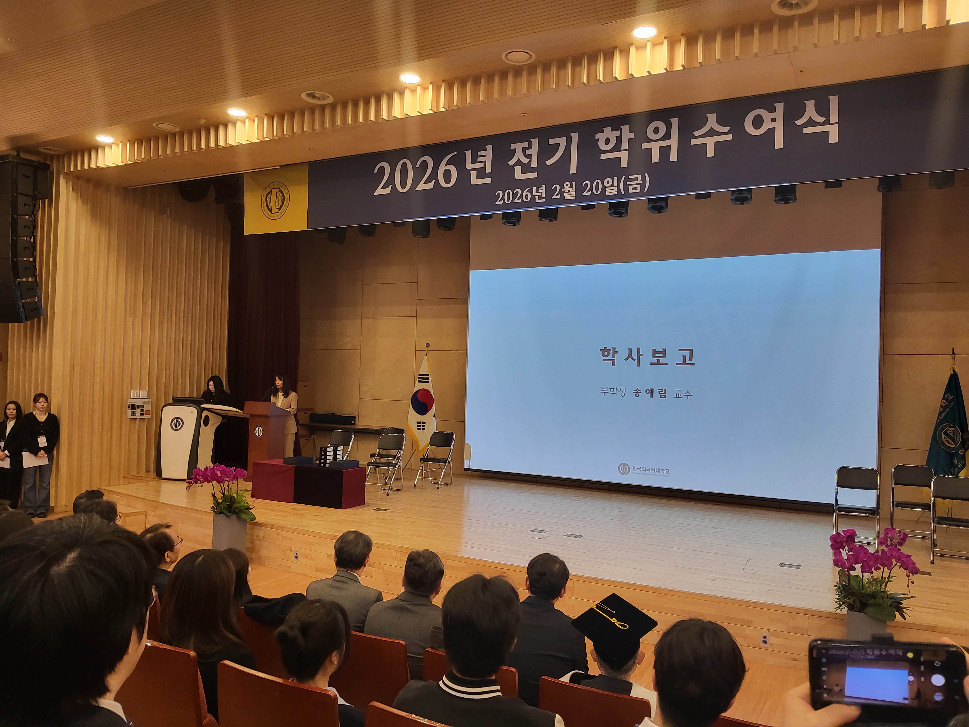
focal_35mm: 26
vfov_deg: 53.1
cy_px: 364
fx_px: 728
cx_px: 484
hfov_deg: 67.3
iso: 160
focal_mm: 3.98
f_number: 1.8
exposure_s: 1/100
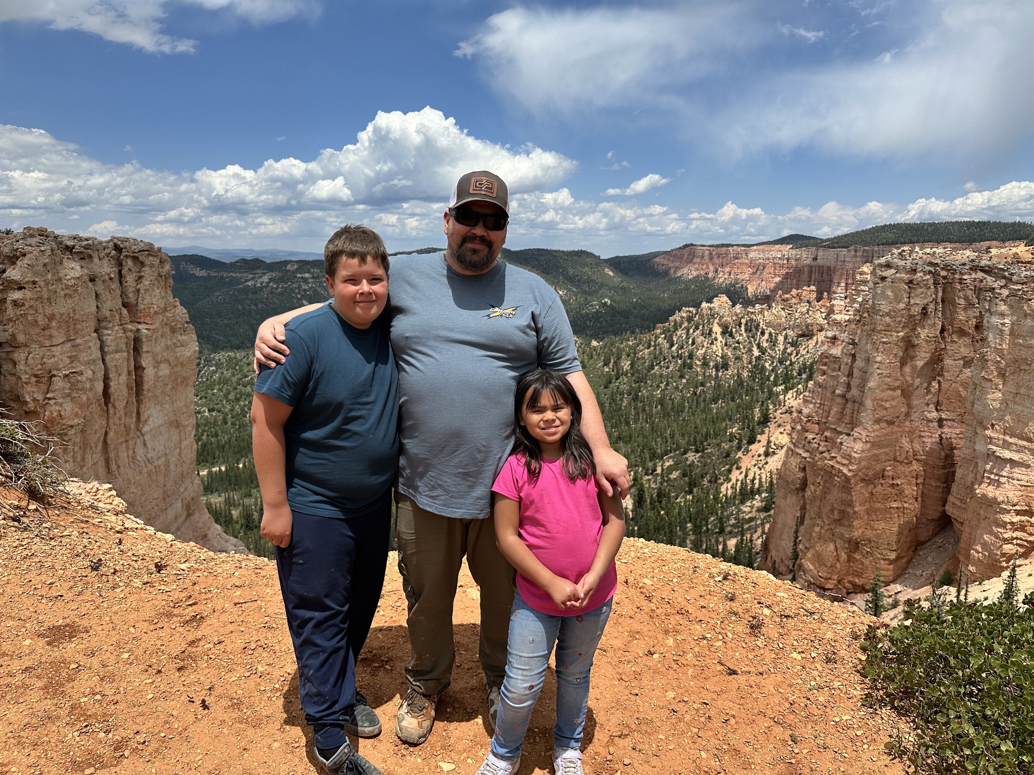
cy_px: 388
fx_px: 717
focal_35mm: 24
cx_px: 517
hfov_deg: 71.6
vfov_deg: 56.8
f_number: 1.78
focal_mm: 6.86
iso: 80
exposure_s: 1/10753
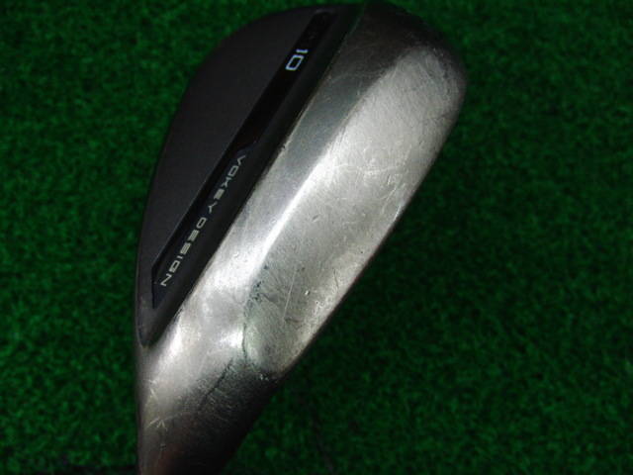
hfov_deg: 50.1
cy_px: 238
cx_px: 316
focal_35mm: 37
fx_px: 677
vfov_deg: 38.7
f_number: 3.6
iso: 320
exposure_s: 1/80
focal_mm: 6.42
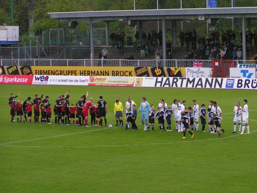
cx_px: 128
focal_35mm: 157
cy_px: 96
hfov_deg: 12.6
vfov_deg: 9.5
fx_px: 1166
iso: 125
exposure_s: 1/160
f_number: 3.5
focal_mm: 24
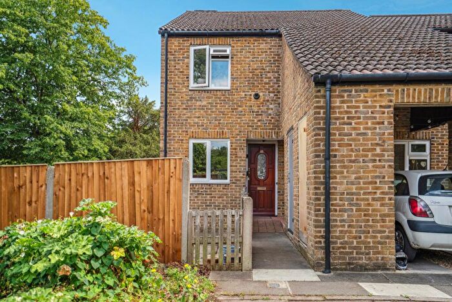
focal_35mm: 30
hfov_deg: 61.9
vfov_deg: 43.7
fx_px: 377
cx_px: 226
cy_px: 151
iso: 640
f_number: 5.6
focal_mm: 30
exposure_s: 1/1000
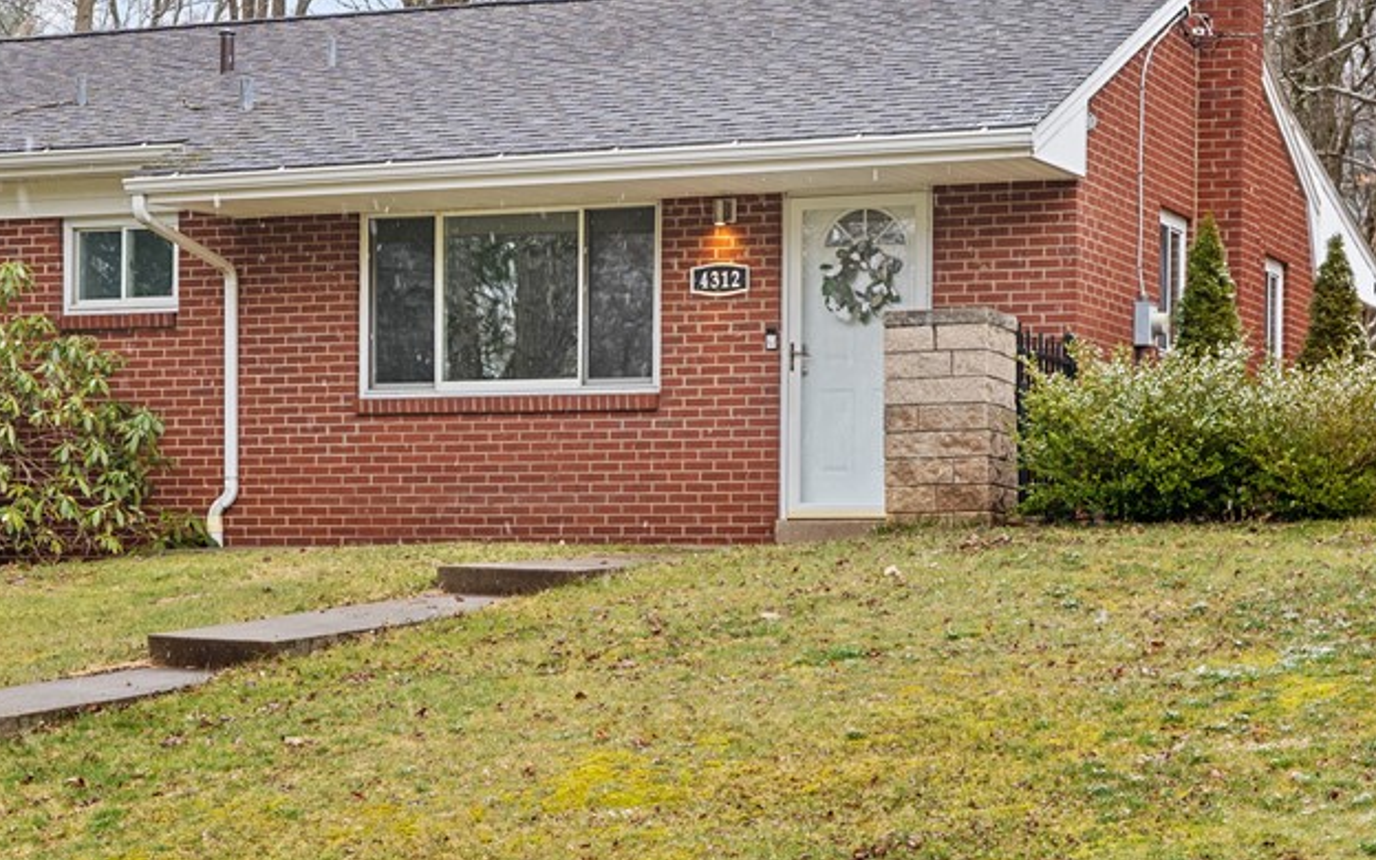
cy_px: 302
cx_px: 481
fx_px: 2925
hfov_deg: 26.4
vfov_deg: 16.7
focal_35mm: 78
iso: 125
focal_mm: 44
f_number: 5
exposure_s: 1/60
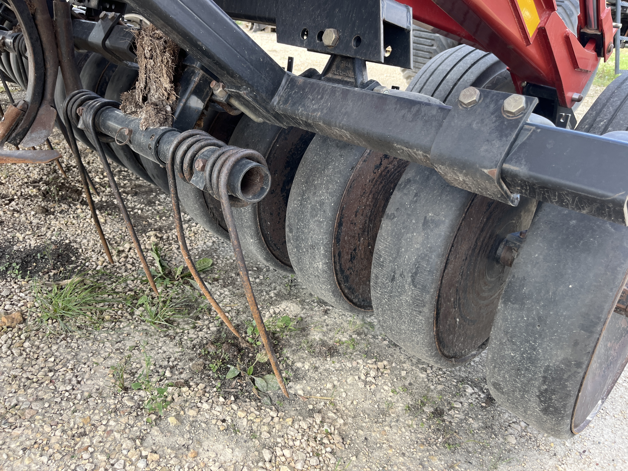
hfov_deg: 67.3
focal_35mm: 26
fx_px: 472
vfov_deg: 53.1
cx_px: 314
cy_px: 236
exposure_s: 1/139
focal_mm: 5.1
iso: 32
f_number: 1.6
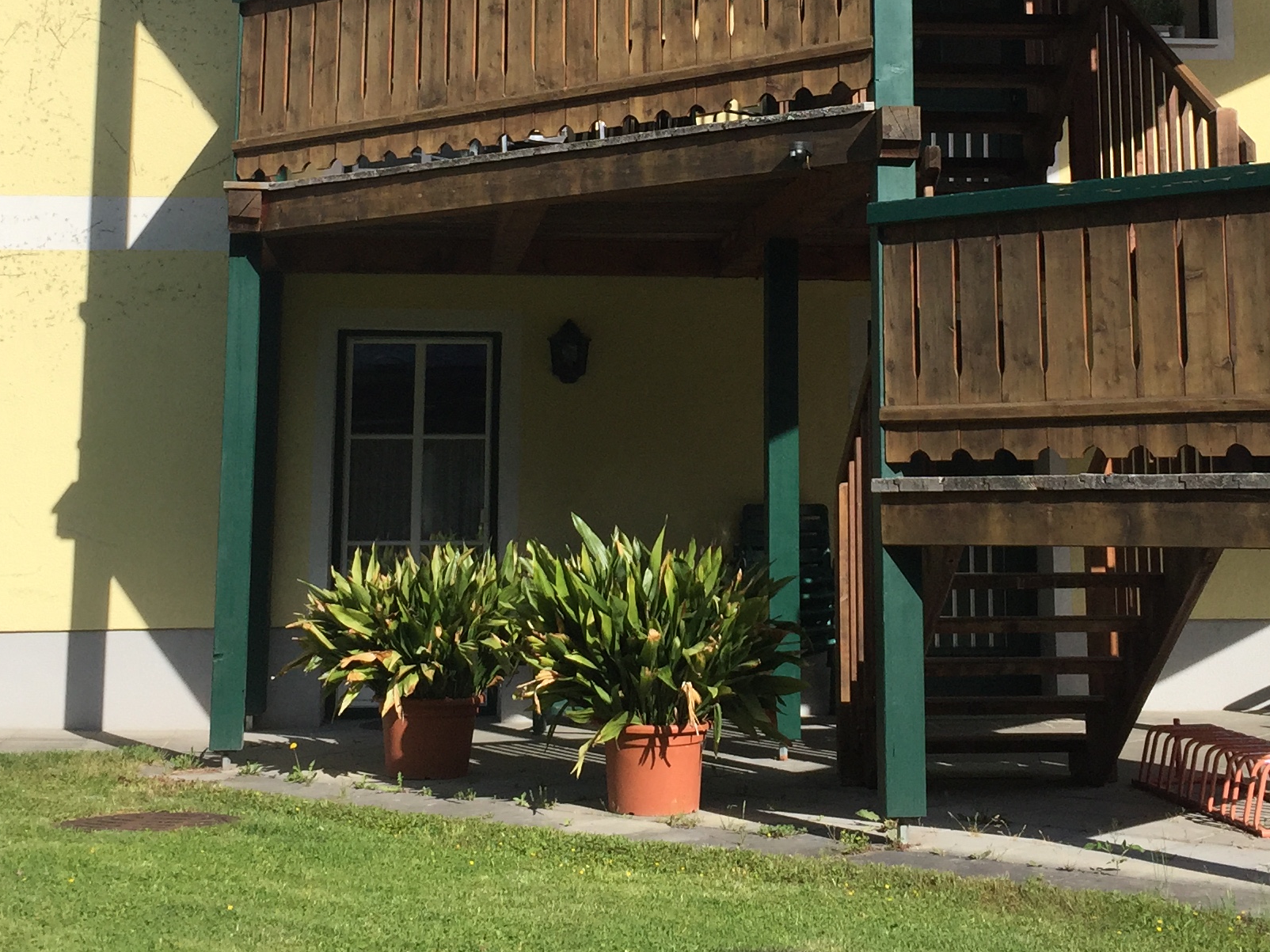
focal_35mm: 59
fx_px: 2165
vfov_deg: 24.2
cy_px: 126
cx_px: 660
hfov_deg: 32.7
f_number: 2.2
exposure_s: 1/2198
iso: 32
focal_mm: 4.15
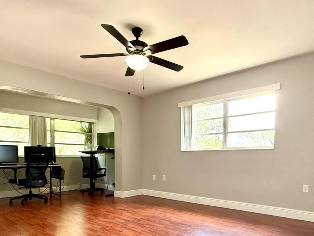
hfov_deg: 67.2
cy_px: 165
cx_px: 168
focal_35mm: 26
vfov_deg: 51.6
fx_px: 236
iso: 250
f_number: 2.2
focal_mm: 2.22
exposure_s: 1/120
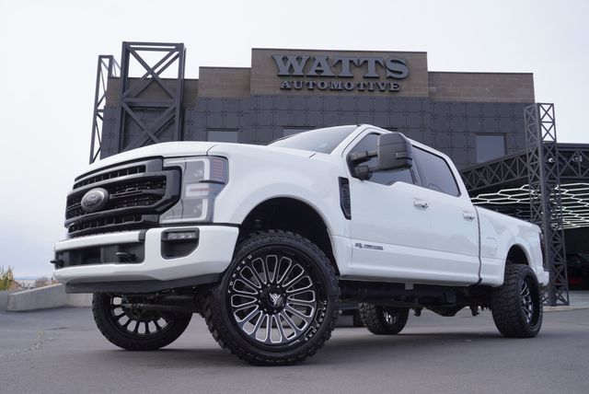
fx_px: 565
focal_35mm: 34
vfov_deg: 38.4
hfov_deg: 55.1
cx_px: 294
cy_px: 197
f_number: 6.3
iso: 100
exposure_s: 1/160
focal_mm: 23
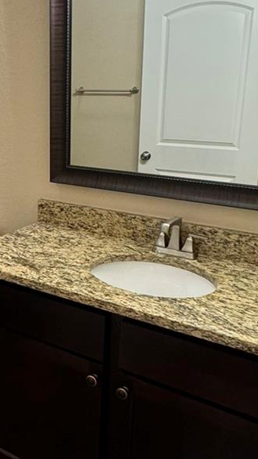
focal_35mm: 40
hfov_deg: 28.7
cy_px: 213
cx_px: 37
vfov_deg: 50.5
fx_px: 487
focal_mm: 2.22
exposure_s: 1/60
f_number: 2.2
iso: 320
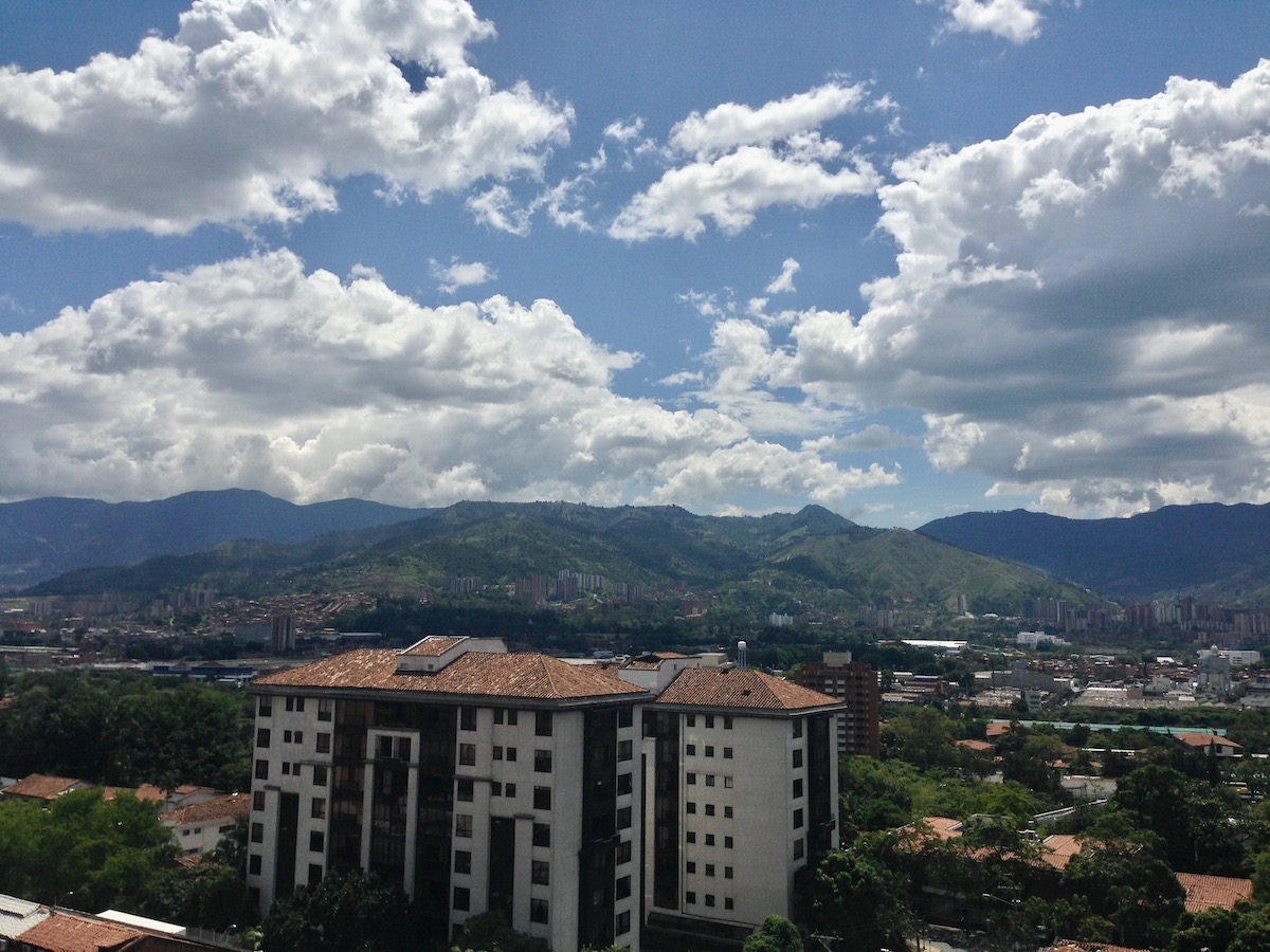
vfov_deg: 42.9
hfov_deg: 55.4
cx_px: 635
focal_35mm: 33
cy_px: 476
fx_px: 1211
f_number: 2.4
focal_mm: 4.12
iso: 50
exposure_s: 1/3876
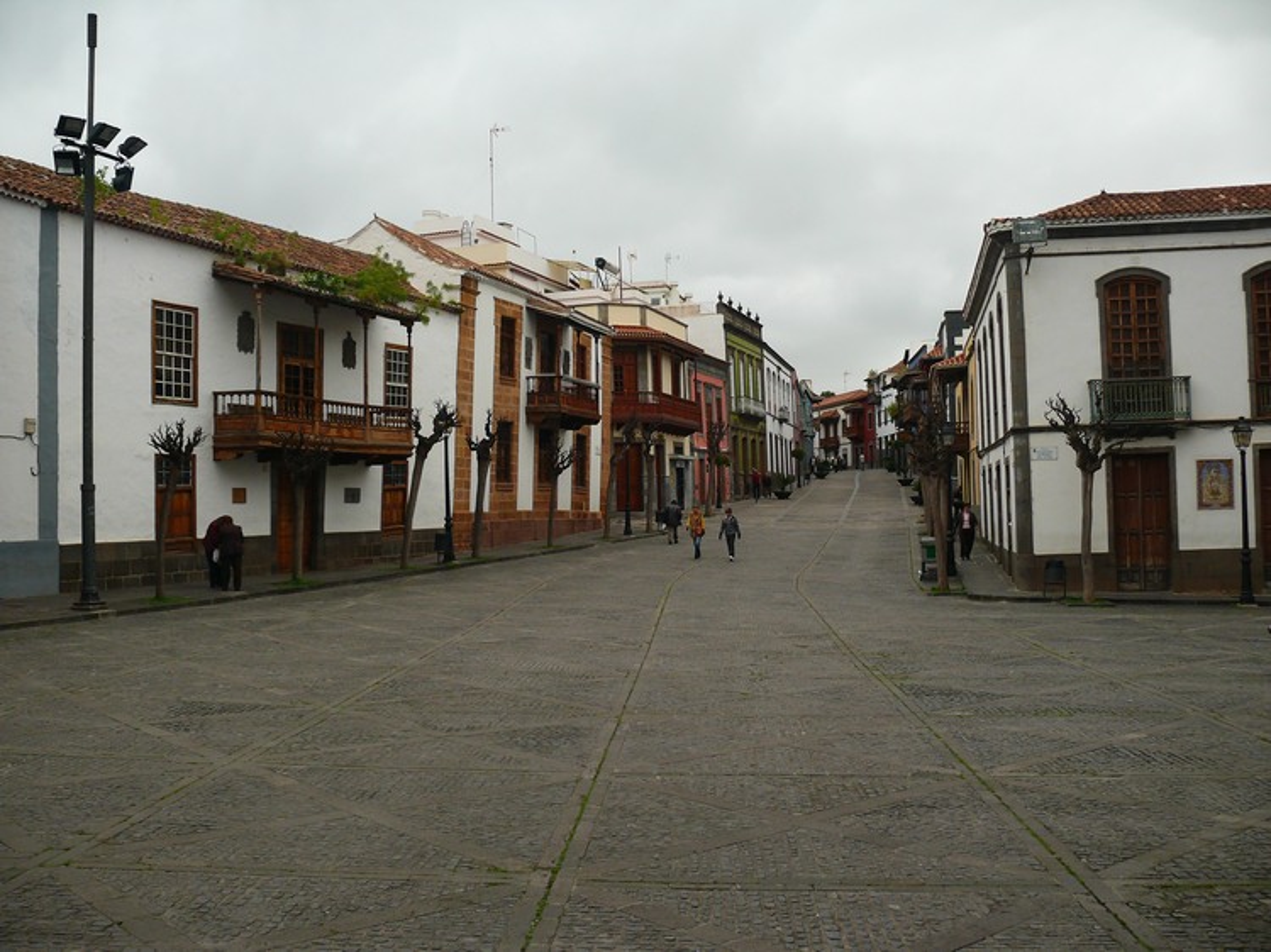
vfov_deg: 40.7
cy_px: 476
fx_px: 1285
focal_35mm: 35
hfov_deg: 52.6
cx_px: 636
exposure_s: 1/100
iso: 100
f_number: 2.8
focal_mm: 7.4
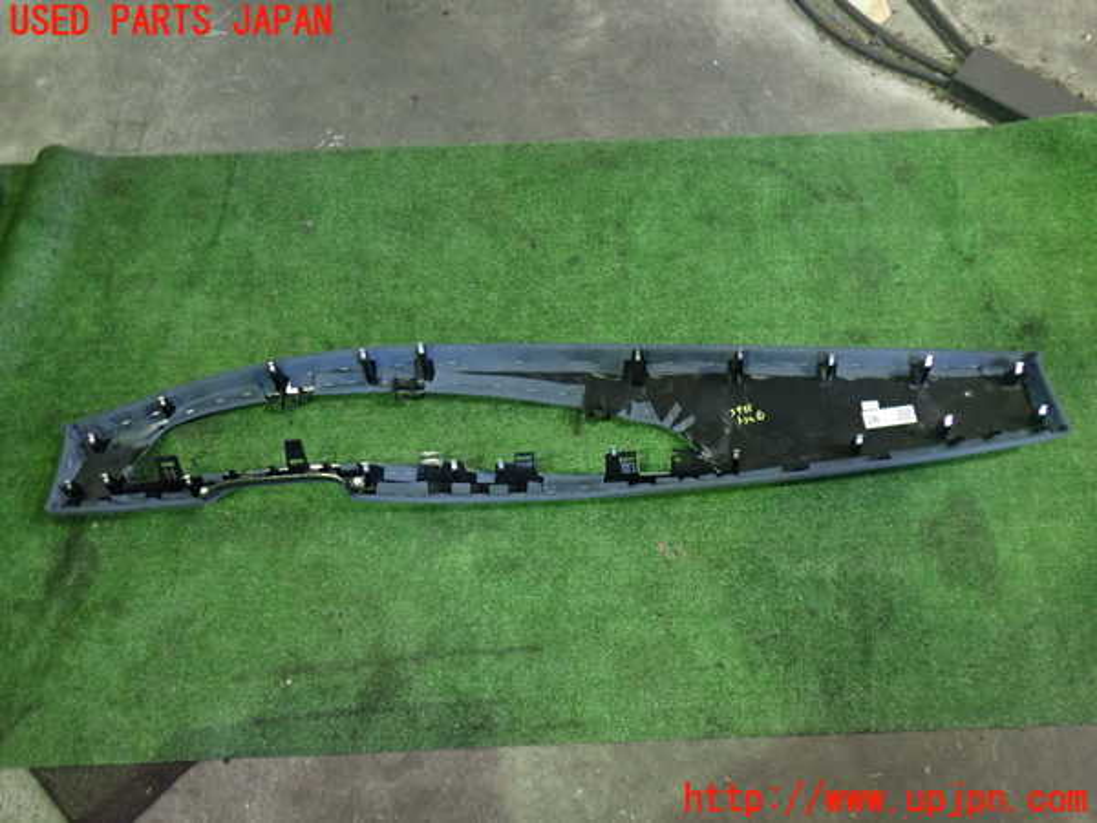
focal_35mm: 30
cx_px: 548
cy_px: 412
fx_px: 951
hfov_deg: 60.0
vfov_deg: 46.8
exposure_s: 1/25
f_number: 2.3
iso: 800
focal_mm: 5.4
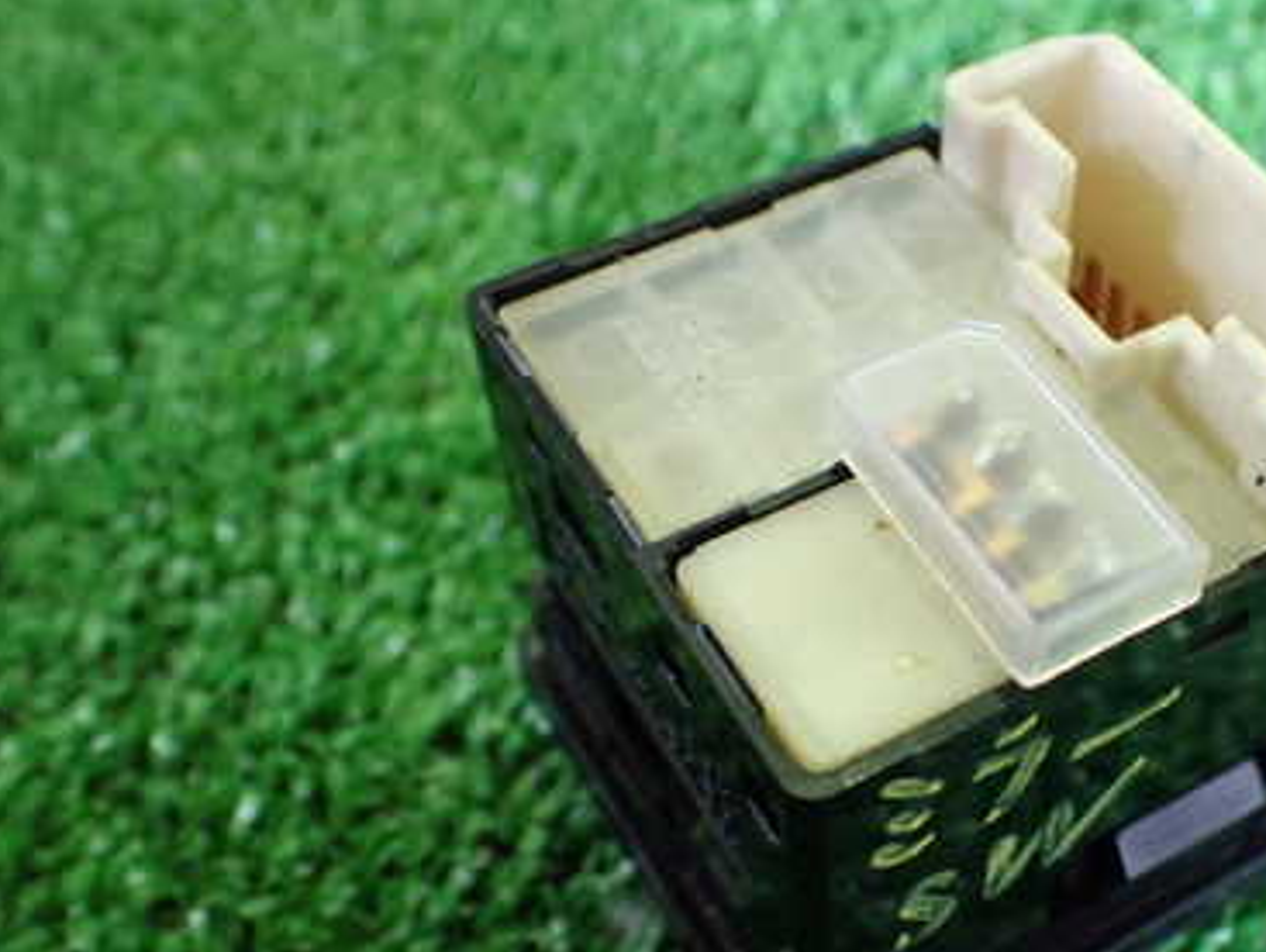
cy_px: 600
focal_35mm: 49
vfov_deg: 29.6
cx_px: 959
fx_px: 1794
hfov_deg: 37.8
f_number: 2.3
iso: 800
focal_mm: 5.4
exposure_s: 1/40
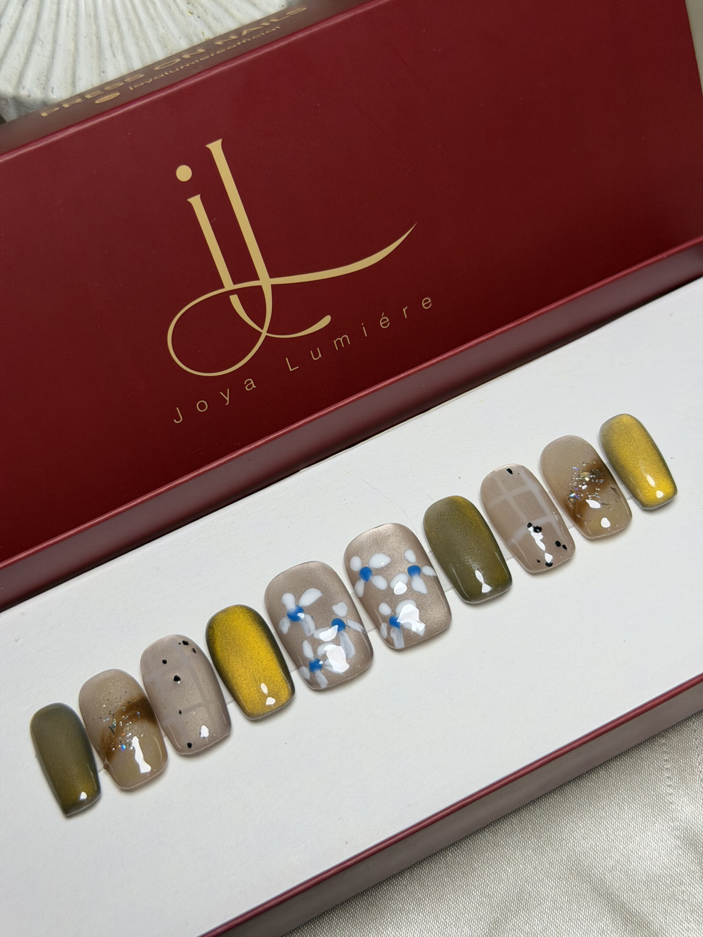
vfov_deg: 39.7
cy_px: 468
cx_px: 352
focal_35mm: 48
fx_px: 1300
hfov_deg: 30.3
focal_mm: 6.76
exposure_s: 1/100
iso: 64
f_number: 1.78
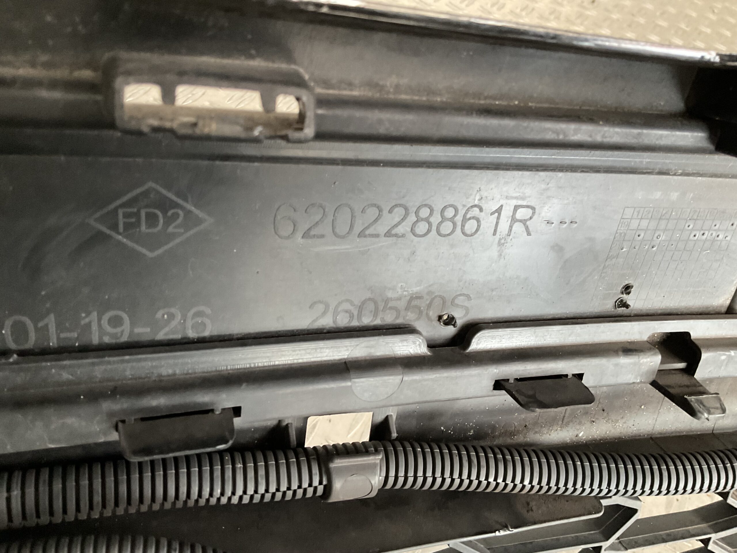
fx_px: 617
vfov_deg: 48.2
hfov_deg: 61.7
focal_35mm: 29
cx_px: 368
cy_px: 276
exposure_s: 1/40
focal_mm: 3
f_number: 1.8
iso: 250
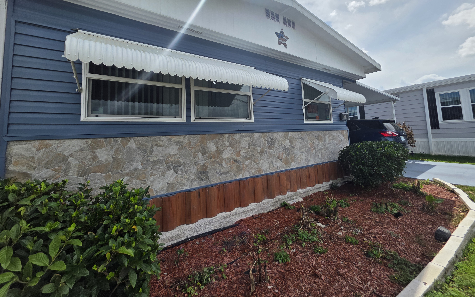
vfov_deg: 77.7
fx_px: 181
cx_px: 236
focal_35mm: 14
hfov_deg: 105.3
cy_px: 117
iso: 40
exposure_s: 1/3873
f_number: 1.9
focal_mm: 2.2
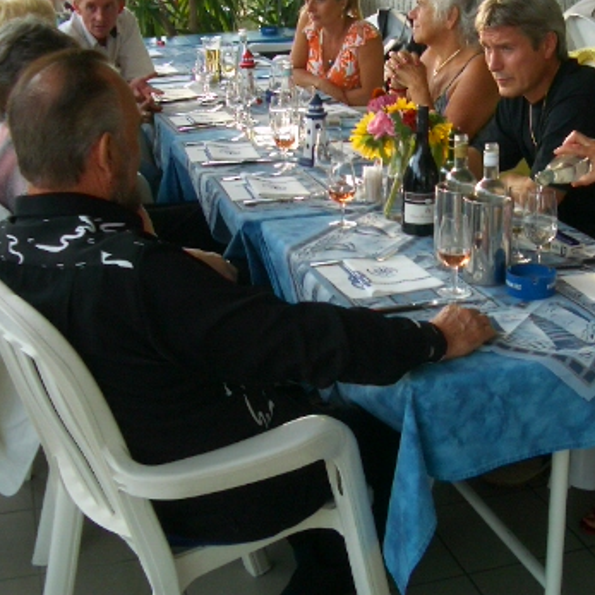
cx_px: 418
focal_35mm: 57
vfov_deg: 29.9
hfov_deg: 29.7
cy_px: 216
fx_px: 1108
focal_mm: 5.8
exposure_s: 1/80
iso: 50
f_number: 2.6
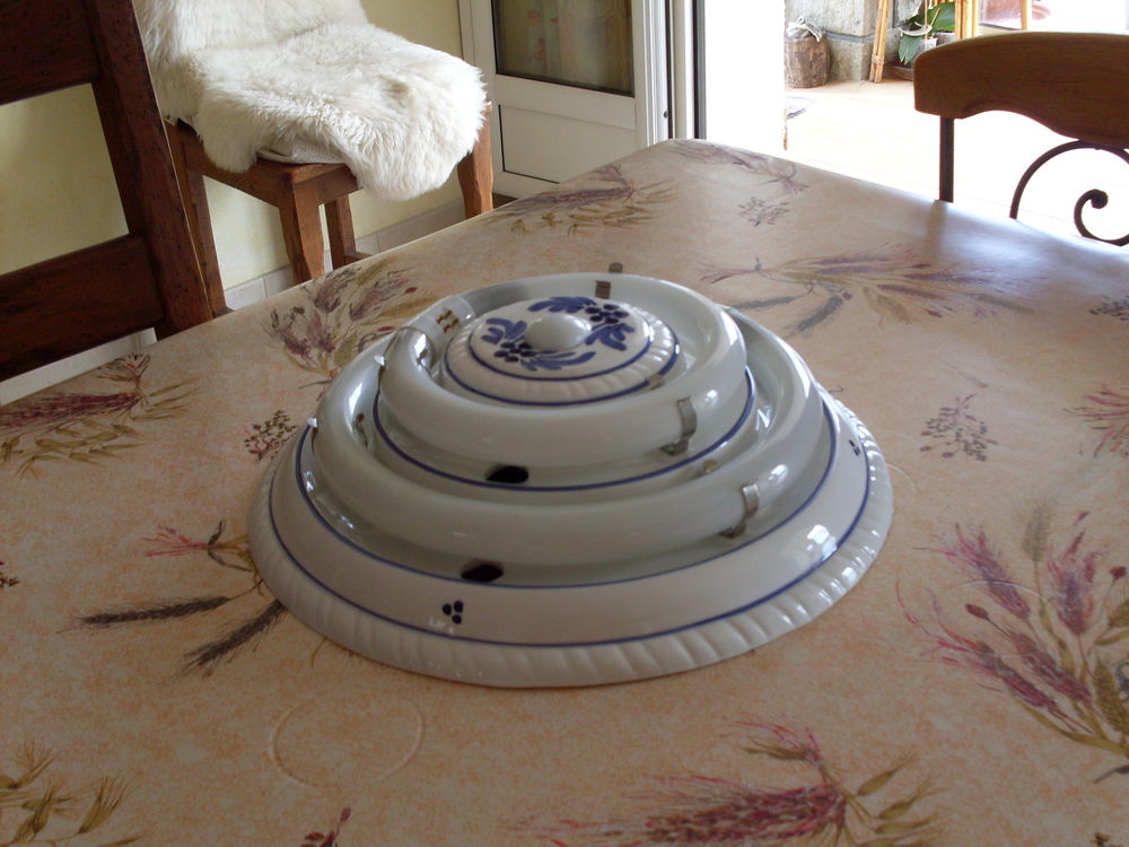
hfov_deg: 38.9
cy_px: 424
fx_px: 1598
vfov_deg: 29.7
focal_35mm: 49
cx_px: 564
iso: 100
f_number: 3.1
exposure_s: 1/45
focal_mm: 8.1
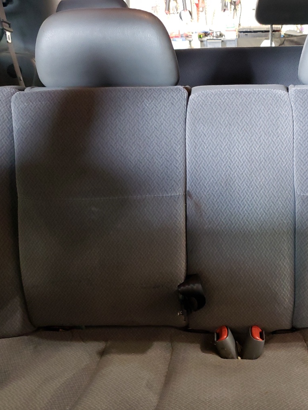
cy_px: 175
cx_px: 225
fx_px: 487
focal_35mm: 41
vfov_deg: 45.6
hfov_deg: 34.5
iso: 270
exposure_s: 1/30
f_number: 1.5
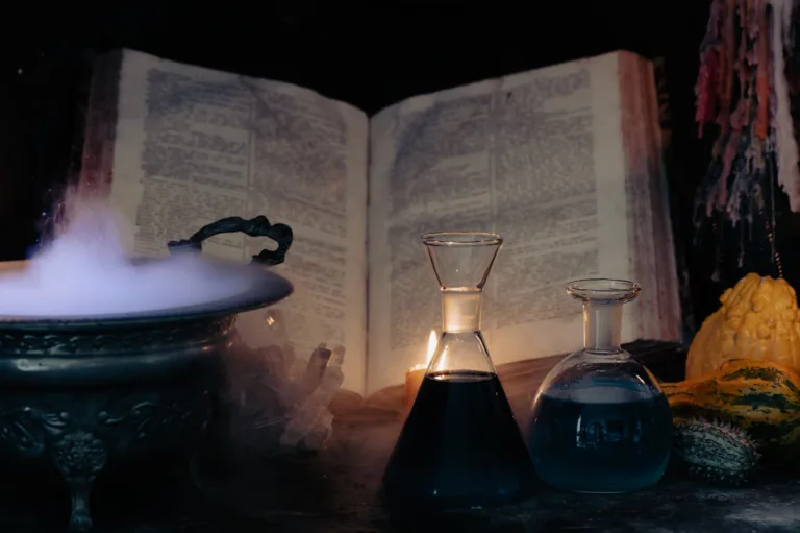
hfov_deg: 19.5
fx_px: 2332
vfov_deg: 13.0
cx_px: 400
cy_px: 266
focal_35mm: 105
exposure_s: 1/2
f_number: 10
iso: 80
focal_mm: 105
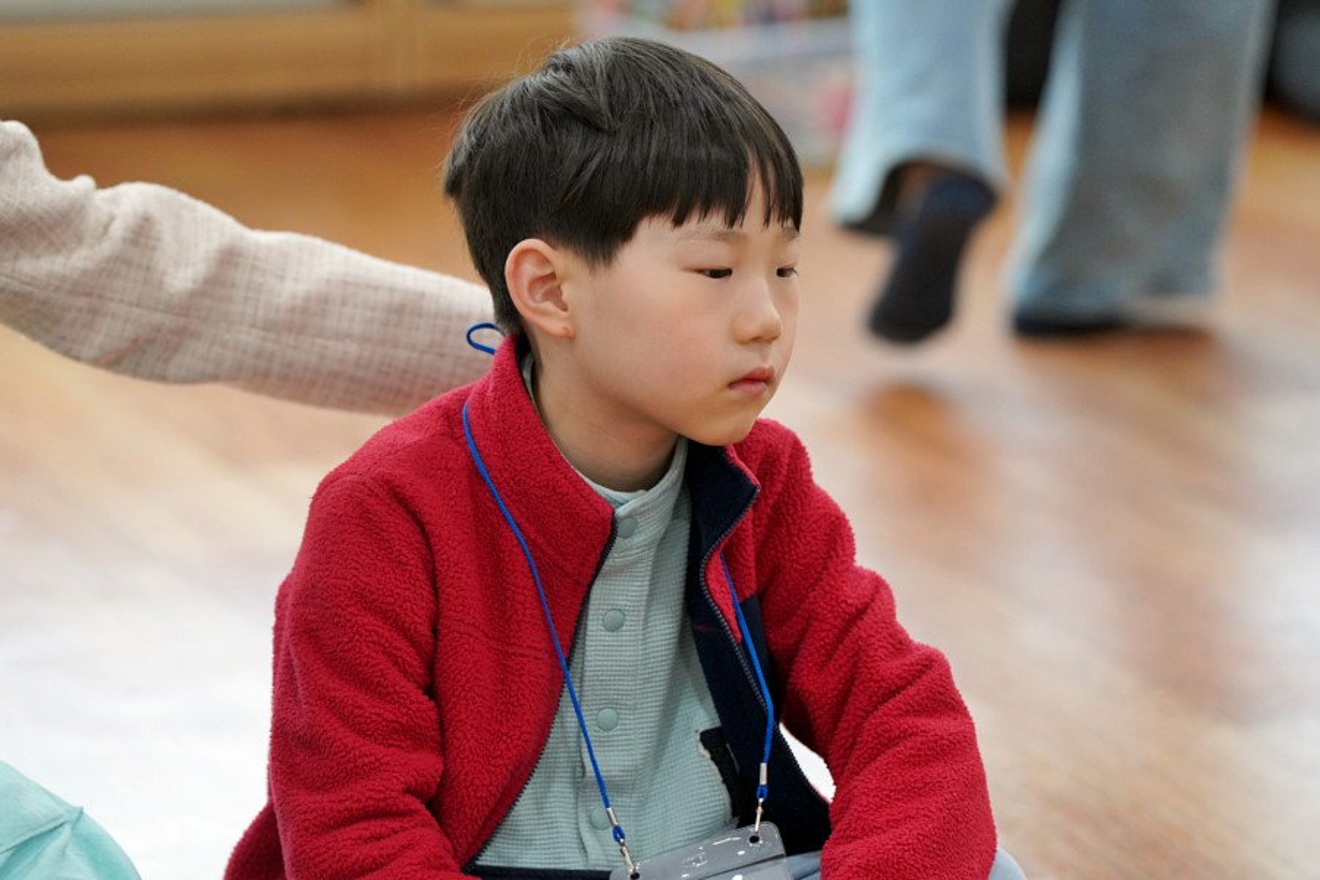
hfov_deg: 10.3
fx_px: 7333
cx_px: 660
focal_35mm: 200
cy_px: 440
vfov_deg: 6.9
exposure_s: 1/250
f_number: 4
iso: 2500
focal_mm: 200
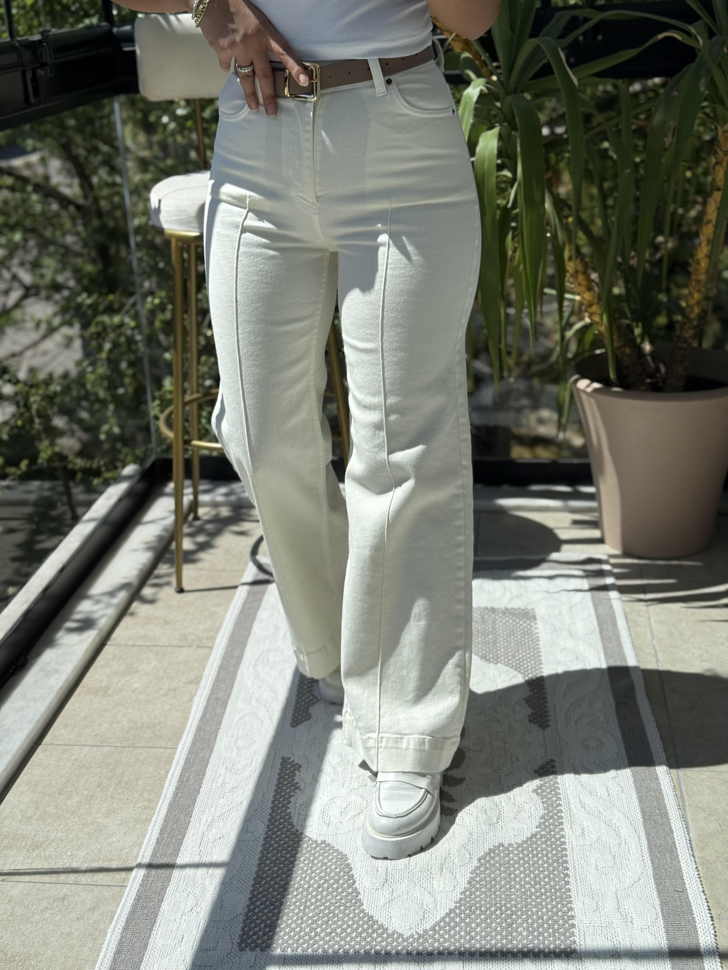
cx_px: 364
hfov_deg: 30.3
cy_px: 485
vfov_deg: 39.7
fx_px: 1346
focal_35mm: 48
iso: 64
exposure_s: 1/2208
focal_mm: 6.76
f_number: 1.78
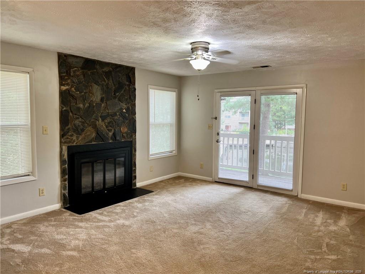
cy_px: 137
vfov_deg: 53.1
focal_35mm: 26
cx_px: 182
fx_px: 274
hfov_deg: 67.3
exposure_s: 1/60
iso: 100
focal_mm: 5.7
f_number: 1.5
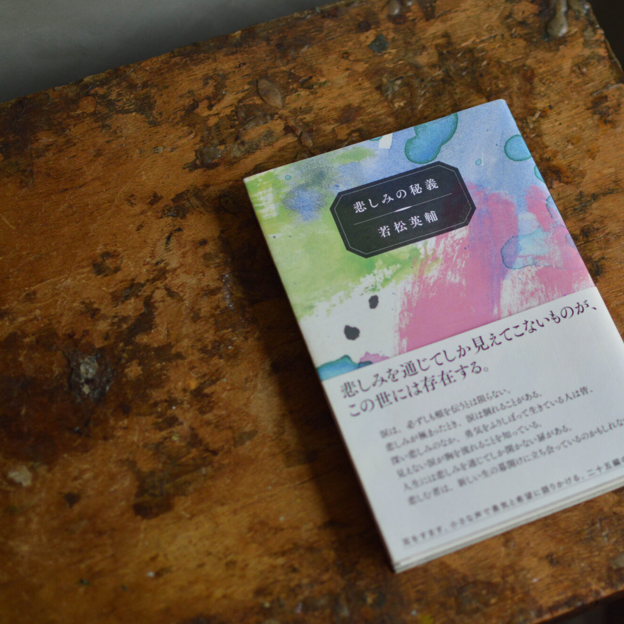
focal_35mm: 68
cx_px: 438
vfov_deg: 25.5
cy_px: 312
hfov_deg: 25.3
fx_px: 1380
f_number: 2
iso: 400
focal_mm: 35
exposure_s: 1/640
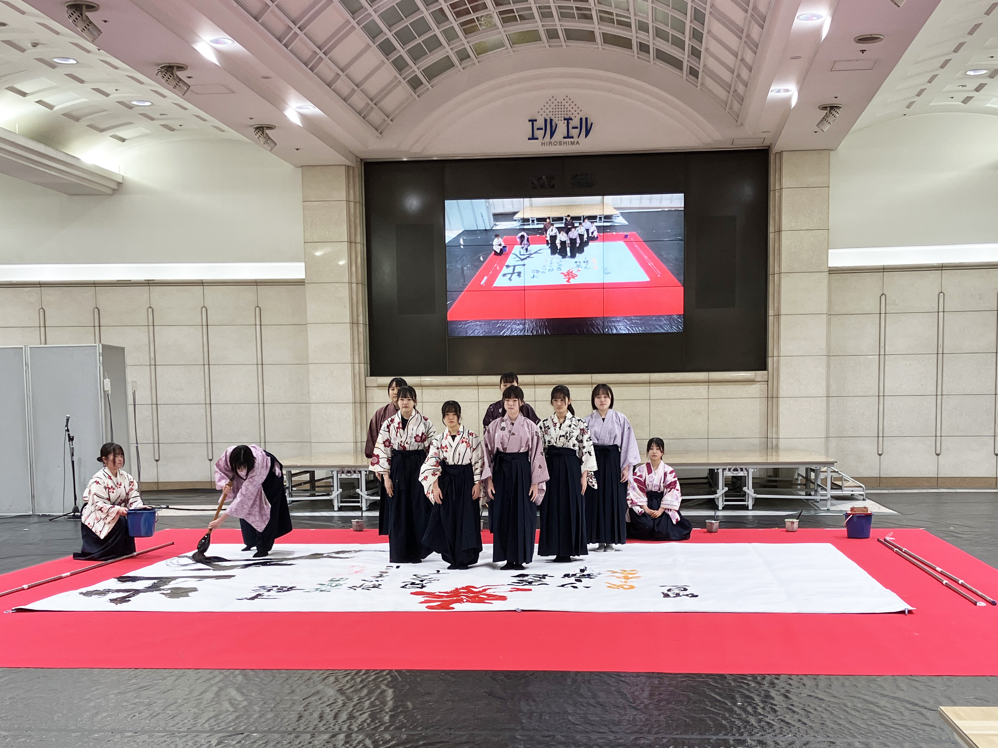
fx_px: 807
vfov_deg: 49.7
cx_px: 499
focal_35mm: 28
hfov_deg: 63.4
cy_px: 374
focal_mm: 3.99
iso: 50
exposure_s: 1/60
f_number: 1.8
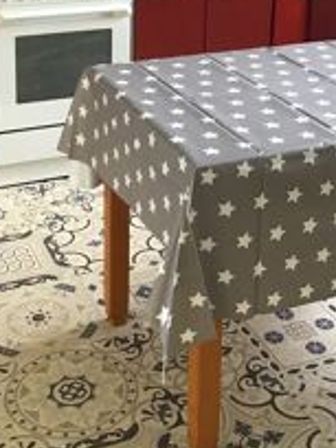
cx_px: 180
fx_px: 841
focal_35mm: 65
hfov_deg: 22.6
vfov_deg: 28.2
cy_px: 14
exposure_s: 1/33
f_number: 2.4
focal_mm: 3.3
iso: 64
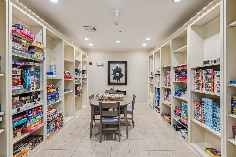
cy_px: 78
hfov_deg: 98.5
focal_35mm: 16
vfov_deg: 75.5
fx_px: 102
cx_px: 118
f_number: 8
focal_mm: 15.5
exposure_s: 1/15
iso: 400
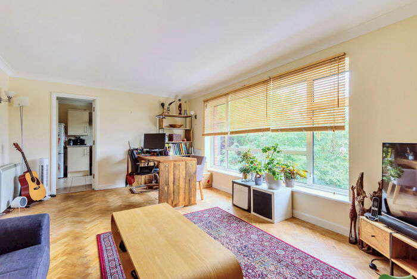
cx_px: 208
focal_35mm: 16
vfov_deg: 73.9
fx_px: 185
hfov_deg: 96.7
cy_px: 140
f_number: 8
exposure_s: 1/13
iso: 500
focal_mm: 16
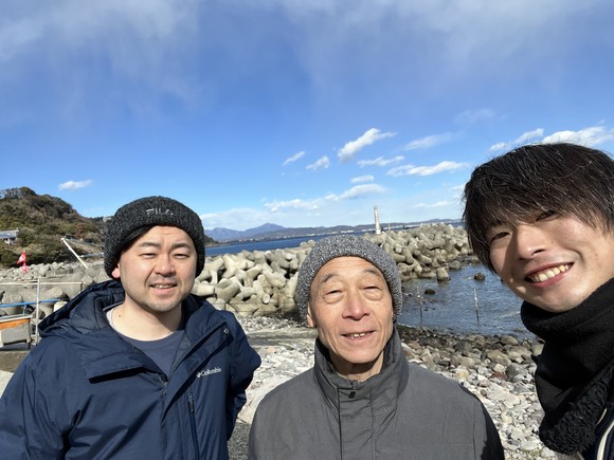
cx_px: 307
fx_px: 408
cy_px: 230
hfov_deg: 73.9
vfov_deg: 58.9
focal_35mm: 23
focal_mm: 2.71
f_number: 2.2
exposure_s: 1/1316
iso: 32
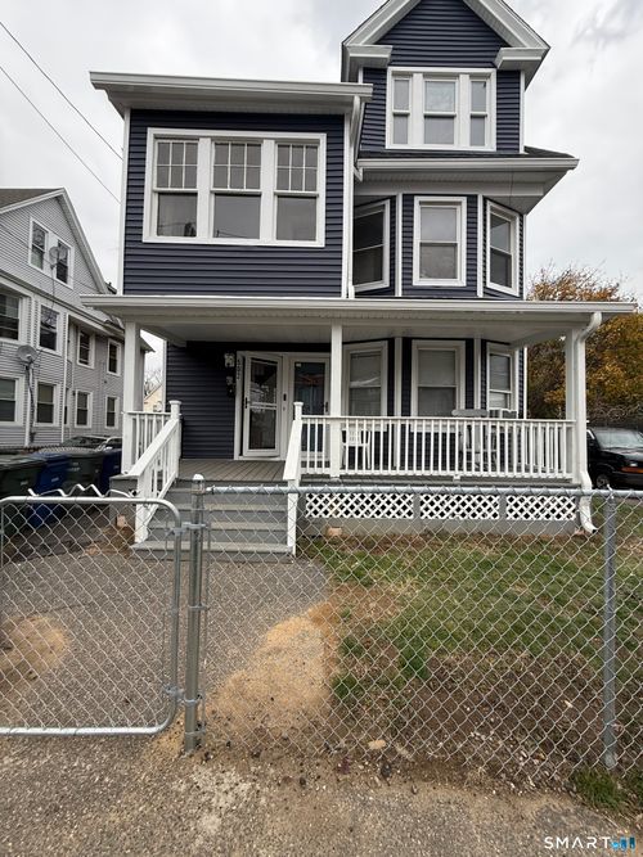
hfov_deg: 85.7
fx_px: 347
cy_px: 428
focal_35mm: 14
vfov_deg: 102.1
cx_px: 322
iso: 50
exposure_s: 1/357
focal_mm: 2.22
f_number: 2.2
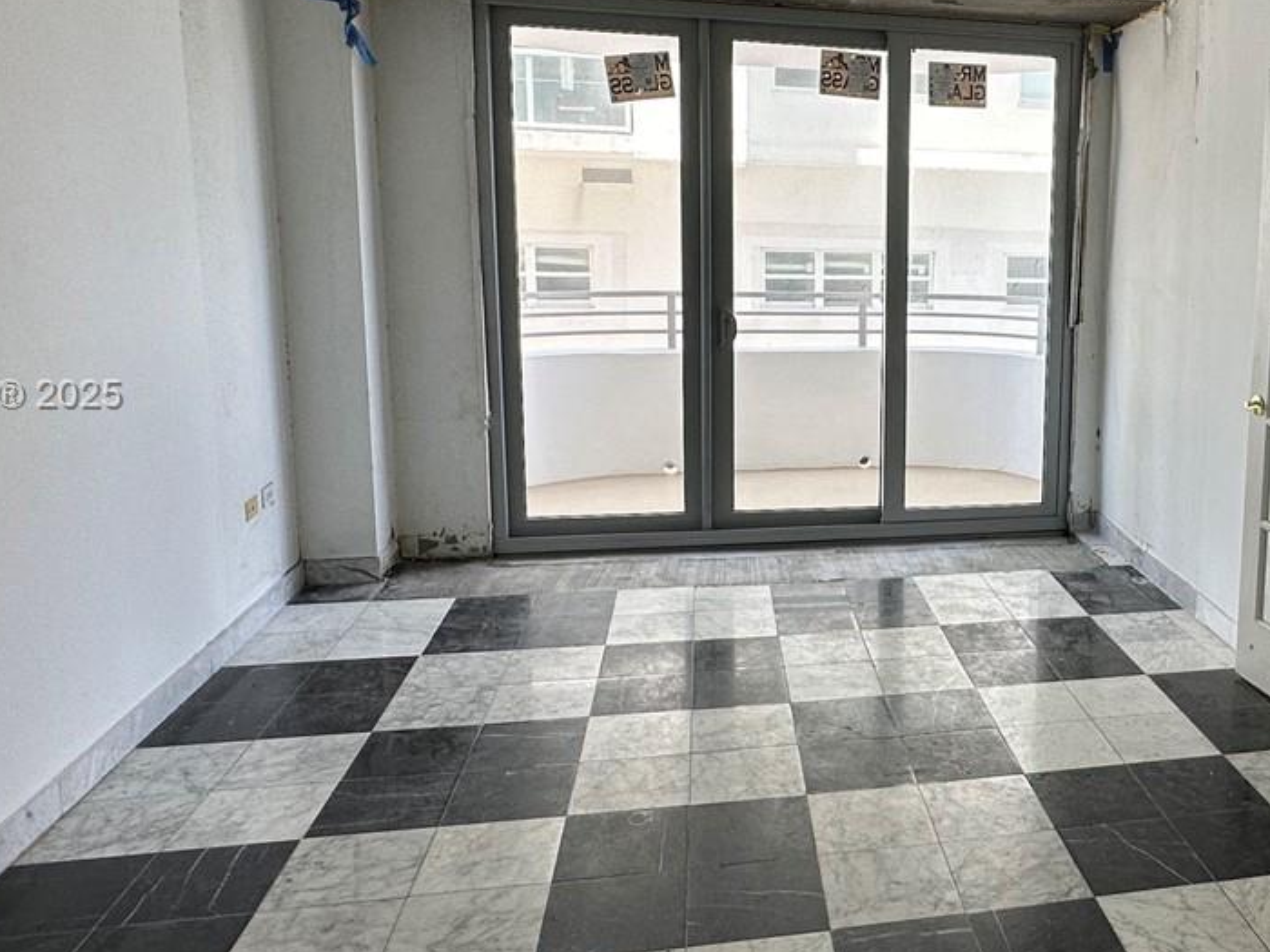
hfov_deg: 53.5
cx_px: 992
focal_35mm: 32
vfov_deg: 44.0
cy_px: 397
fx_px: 1174
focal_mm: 2.22
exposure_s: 1/120
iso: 64
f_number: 2.2
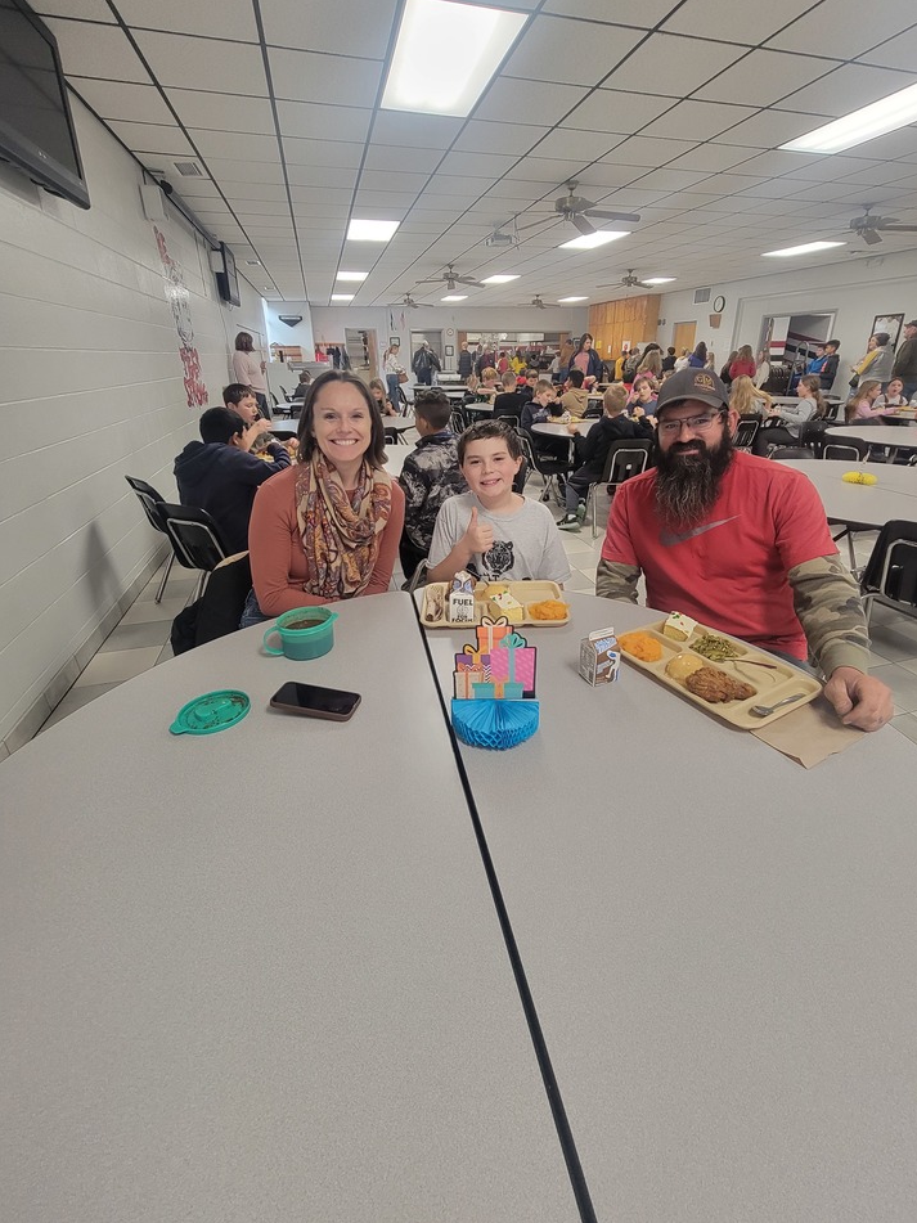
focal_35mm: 14
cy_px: 568
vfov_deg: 101.9
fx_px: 495
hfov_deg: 85.5
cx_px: 493
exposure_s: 1/60
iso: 200
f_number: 2.2
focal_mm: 2.2
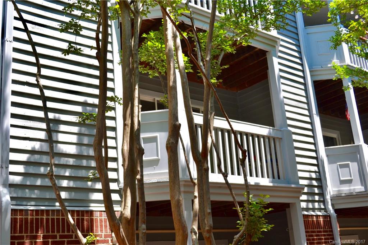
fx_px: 460
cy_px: 122
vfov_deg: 29.8
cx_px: 184
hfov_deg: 43.6
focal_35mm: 45
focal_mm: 30
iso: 110
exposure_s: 1/125
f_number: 5.6
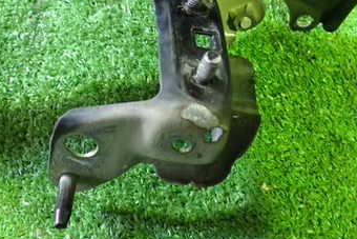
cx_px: 176
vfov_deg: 24.2
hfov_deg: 36.2
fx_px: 546
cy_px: 43
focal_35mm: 55
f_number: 2.3
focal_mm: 5.4
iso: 800
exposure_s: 1/25
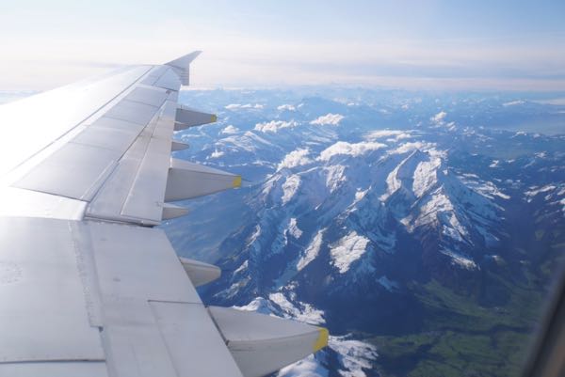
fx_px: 542
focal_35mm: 34
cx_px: 282
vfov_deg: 38.4
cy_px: 188
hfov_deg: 55.1
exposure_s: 1/1000
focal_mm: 23
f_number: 5
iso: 100
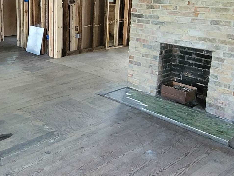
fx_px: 284
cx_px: 23
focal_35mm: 42
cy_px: 38
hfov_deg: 41.2
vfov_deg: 33.5
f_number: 2.2
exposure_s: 1/30
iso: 400
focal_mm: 1.74
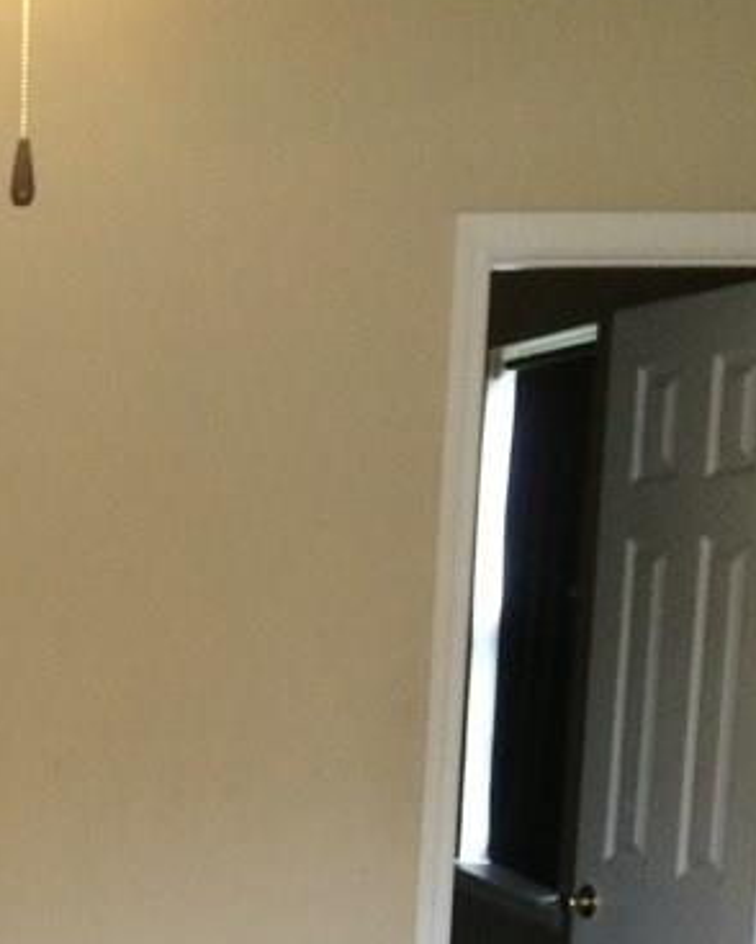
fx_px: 2208
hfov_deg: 18.0
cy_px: 967
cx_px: -267
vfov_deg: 23.1
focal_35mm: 79
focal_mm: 4.15
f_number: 2.2
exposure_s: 1/30
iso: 160
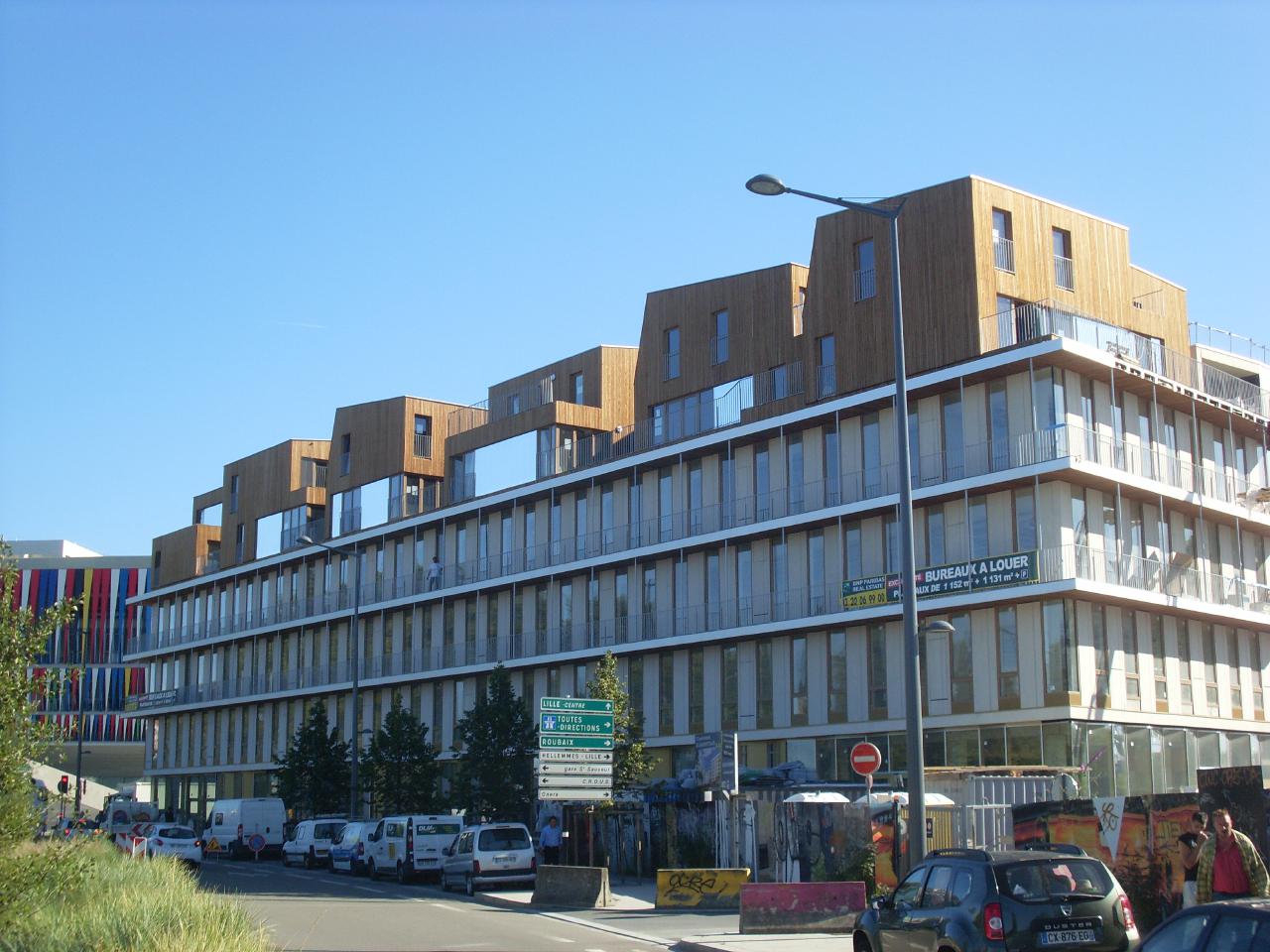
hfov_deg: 38.9
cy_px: 476
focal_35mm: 49
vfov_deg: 29.7
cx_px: 635
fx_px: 1798
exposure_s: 1/125
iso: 80
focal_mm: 8.1
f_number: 8.7
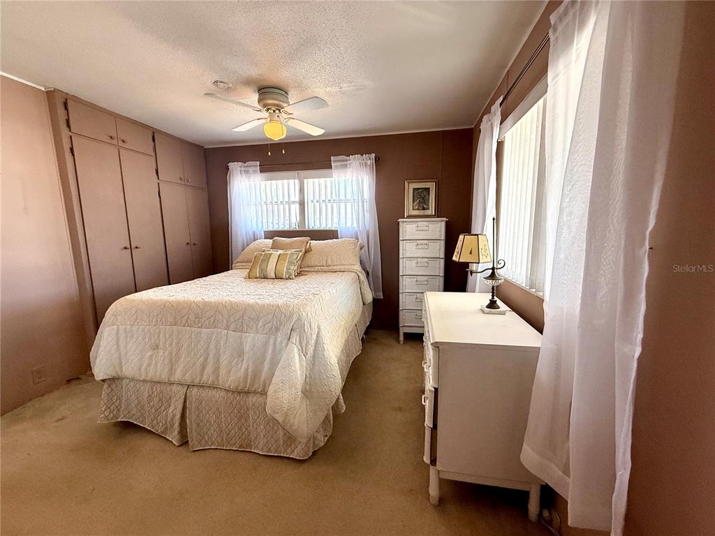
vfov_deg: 85.7
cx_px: 358
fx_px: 289
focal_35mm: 14
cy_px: 268
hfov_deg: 102.1
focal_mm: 2.22
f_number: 2.2
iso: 160
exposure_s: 1/120
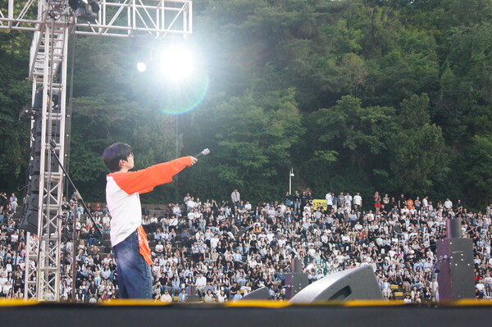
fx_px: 1024
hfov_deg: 27.0
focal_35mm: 75
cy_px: 164
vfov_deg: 18.2
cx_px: 246
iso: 1600
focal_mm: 50
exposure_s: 1/60
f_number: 5.6
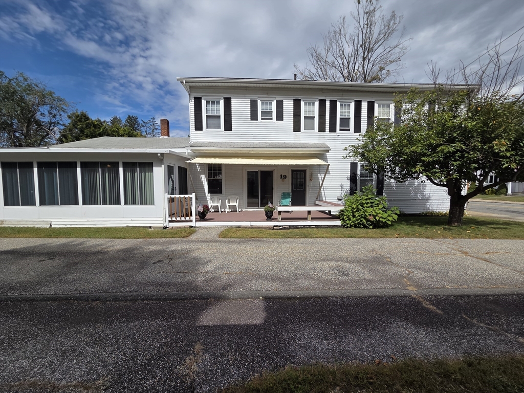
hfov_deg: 106.2
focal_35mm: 13
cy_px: 196
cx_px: 262
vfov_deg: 89.9
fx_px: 197
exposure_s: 1/3160
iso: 50
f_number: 2.2
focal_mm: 2.2
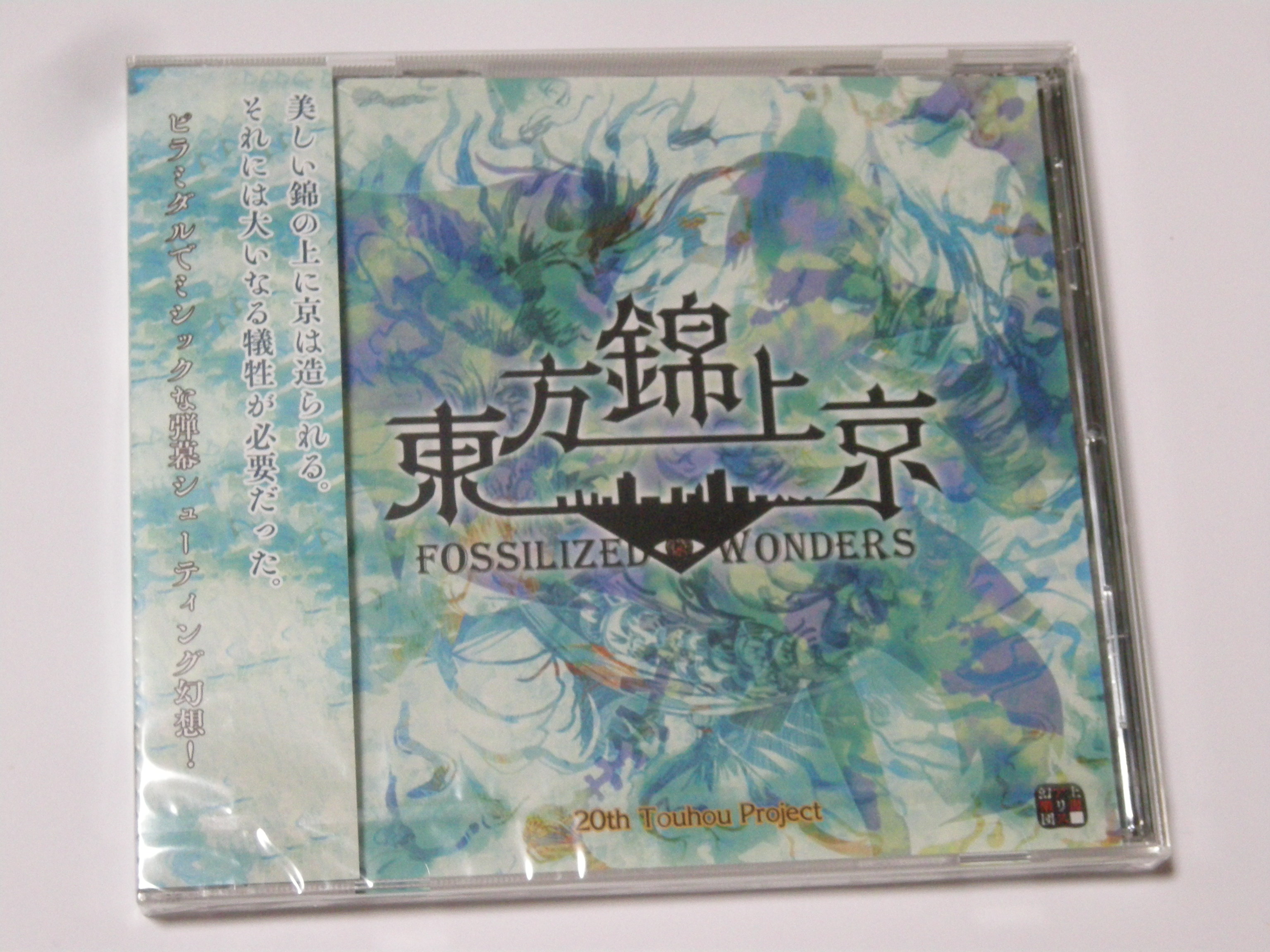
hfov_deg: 23.3
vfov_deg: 17.6
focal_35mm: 84
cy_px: 476
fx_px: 3082
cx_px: 635
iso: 400
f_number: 4.1
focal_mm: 13.7
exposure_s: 1/14.2
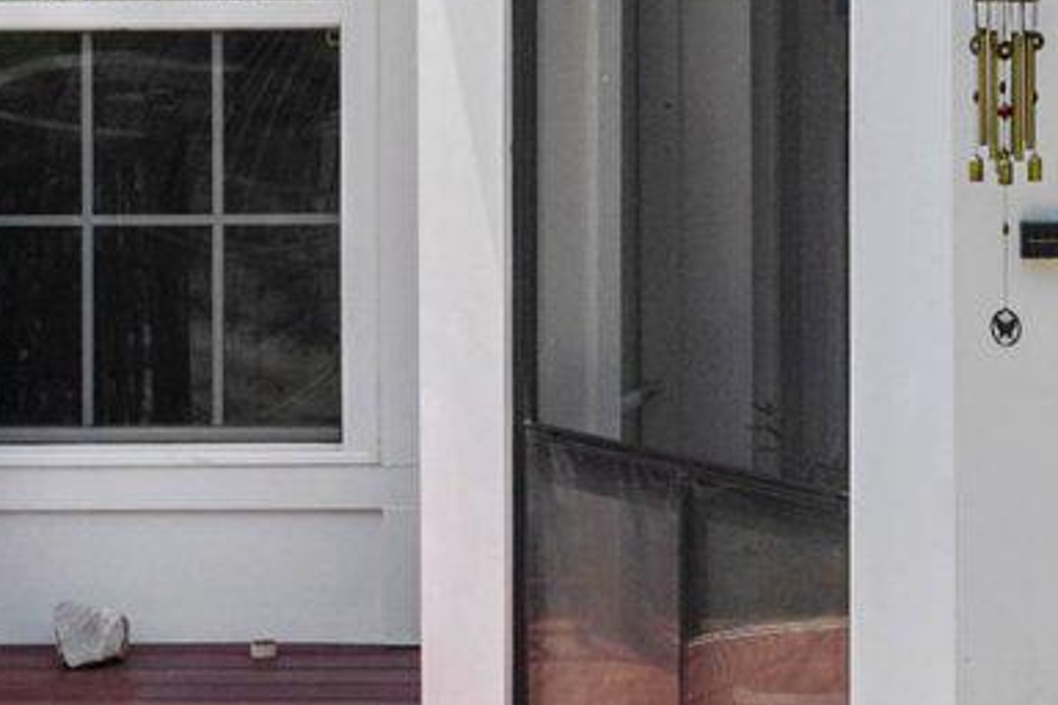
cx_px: 2188
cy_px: 128
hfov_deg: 11.4
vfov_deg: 8.6
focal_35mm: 160
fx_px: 4702
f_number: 8
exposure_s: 1/500
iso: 640
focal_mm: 30
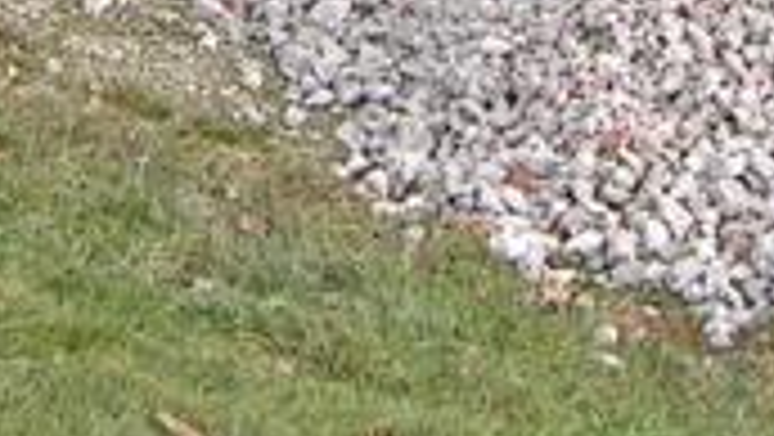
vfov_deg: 6.6
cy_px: -575
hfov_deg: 12.2
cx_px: 414
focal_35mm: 177
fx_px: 3635
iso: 50
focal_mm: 5.4
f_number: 2.8
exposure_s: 1/349
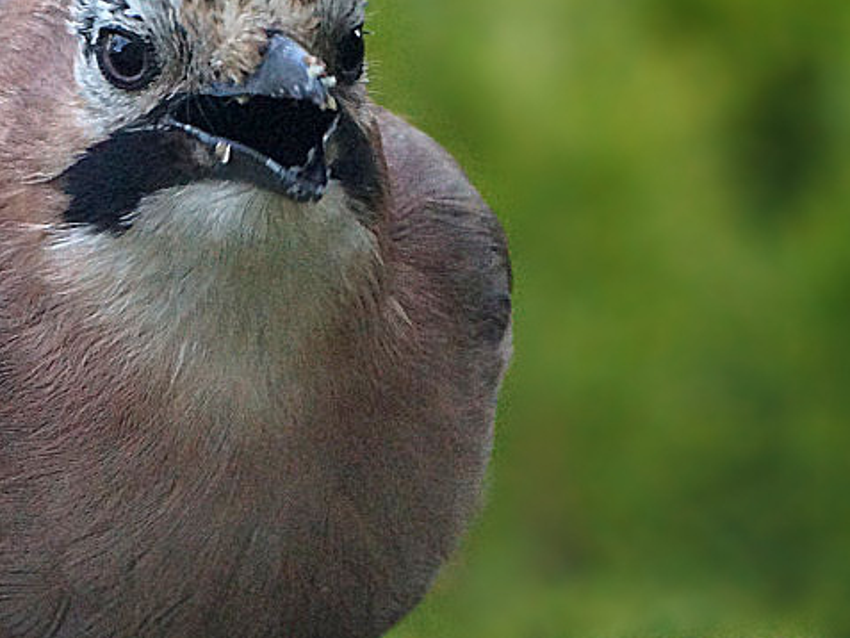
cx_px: 141
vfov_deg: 1.2
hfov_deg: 1.6
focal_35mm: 1238
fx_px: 30407
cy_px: 290
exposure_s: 1/400
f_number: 5.6
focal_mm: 400
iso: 1600
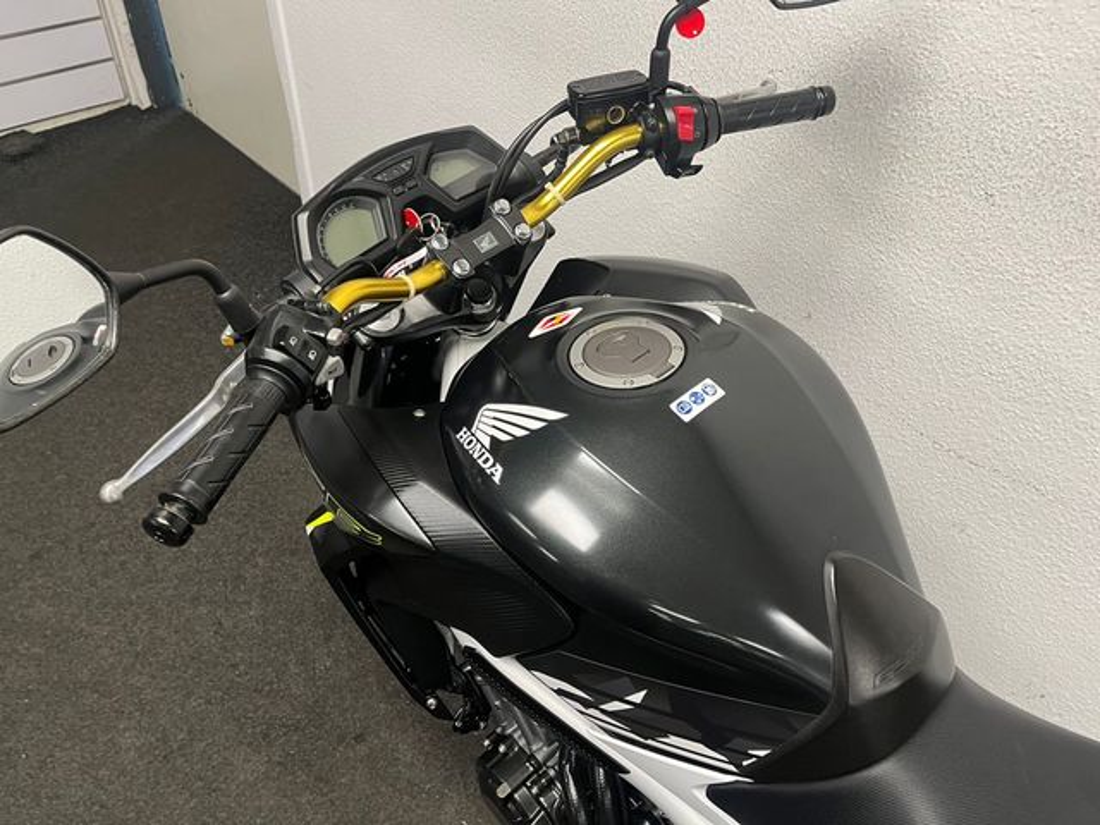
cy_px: 412
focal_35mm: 26
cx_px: 550
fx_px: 826
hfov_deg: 67.3
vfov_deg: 53.1
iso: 100
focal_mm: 5.1
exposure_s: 1/50
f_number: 1.6
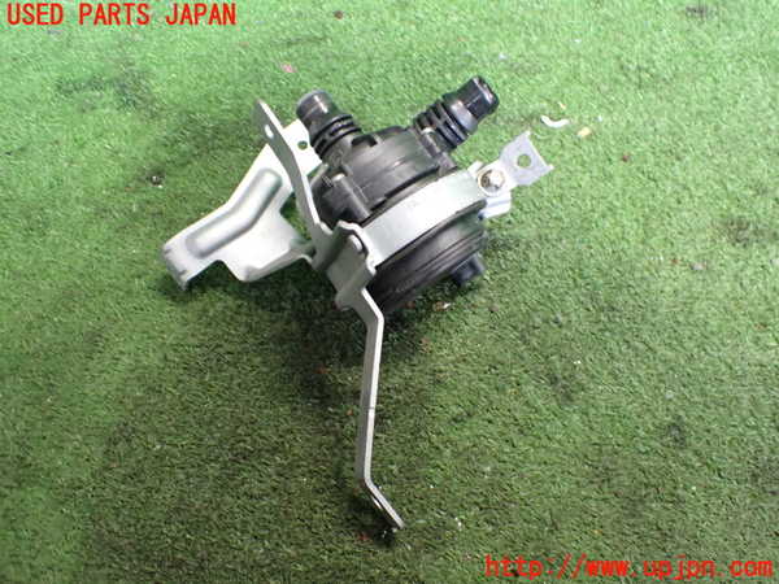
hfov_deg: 60.0
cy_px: 292
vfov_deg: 46.8
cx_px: 390
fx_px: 675
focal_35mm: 30
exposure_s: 1/50
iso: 800
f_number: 2.3
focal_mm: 5.4
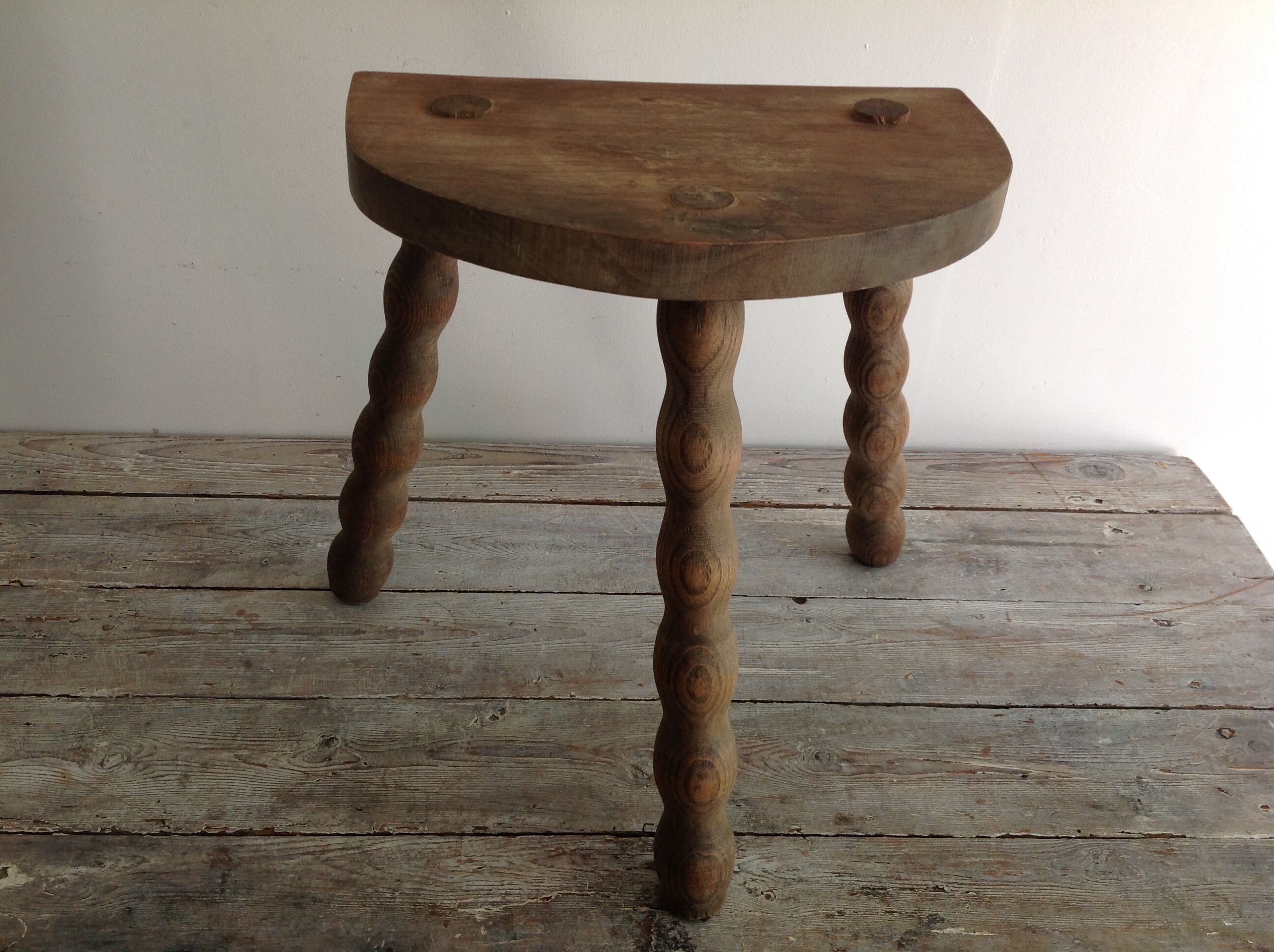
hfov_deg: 52.7
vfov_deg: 40.6
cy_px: 476
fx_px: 1286
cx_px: 637
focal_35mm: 35
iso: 64
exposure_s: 1/30
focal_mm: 4.28
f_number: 2.4
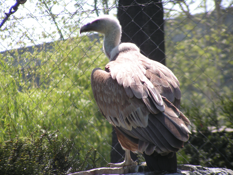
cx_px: 116
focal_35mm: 344
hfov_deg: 5.8
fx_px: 2315
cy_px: 88
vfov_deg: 4.3
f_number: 3.5
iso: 50
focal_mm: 57.1
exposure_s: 1/400
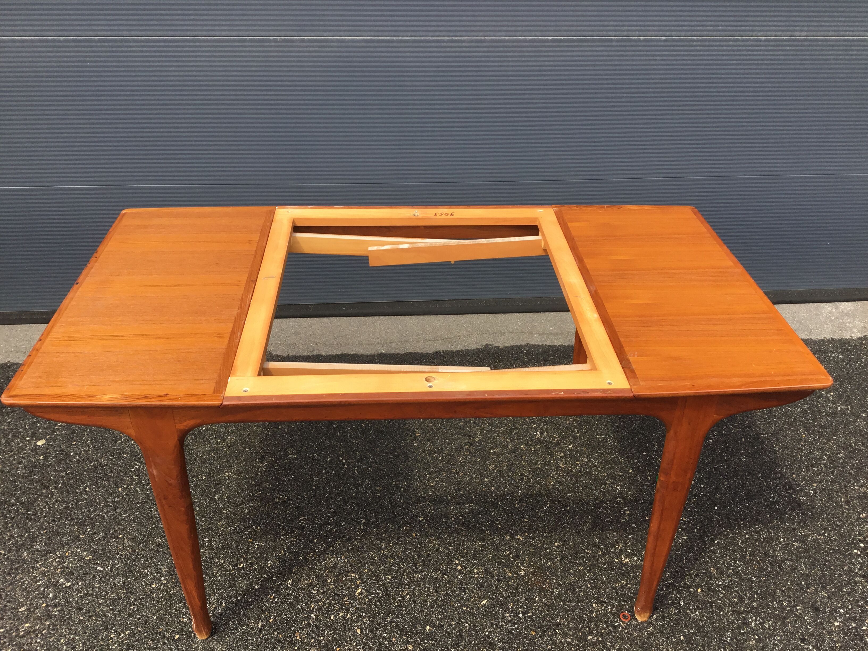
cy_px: 326
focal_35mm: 31
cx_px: 434
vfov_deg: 45.4
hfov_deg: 58.4
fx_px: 777
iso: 25
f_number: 2.4
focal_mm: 3.3
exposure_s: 1/334
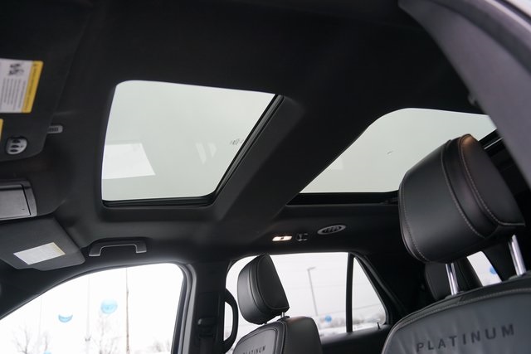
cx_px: 266
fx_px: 413
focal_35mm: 28
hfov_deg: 65.5
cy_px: 177
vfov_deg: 46.4
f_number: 4
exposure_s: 1/60
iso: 100
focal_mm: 28
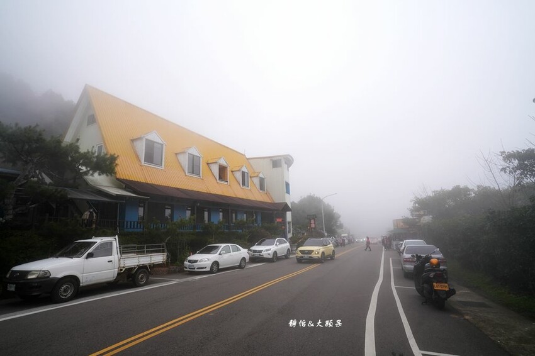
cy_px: 178
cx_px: 268
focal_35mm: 17
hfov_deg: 93.3
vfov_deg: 70.4
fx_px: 253
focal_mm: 17
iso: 100
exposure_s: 1/160
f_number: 7.1
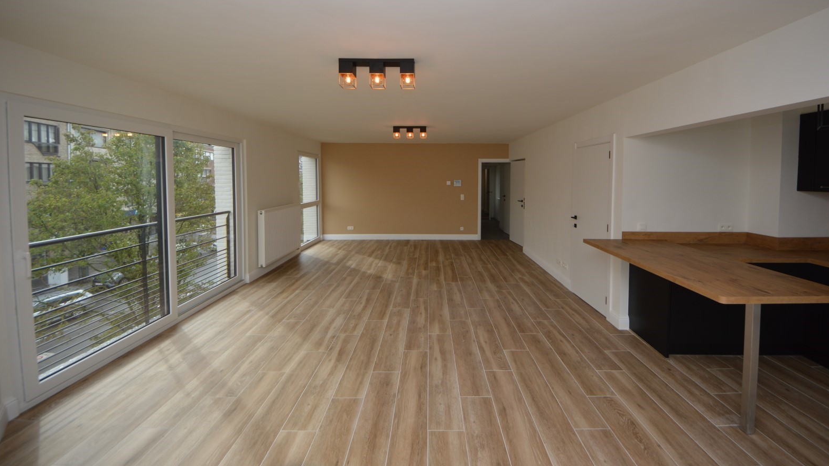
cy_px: 185
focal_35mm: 13
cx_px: 427
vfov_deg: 77.5
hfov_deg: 110.8
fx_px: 286
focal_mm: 8
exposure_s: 1/125
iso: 160
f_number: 5.6
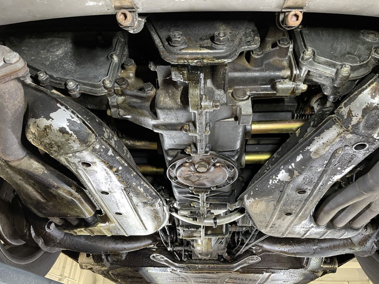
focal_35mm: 26
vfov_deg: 53.1
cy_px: 142
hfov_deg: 67.3
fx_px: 285
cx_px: 190
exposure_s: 1/48
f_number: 1.6
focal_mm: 4.2
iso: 200
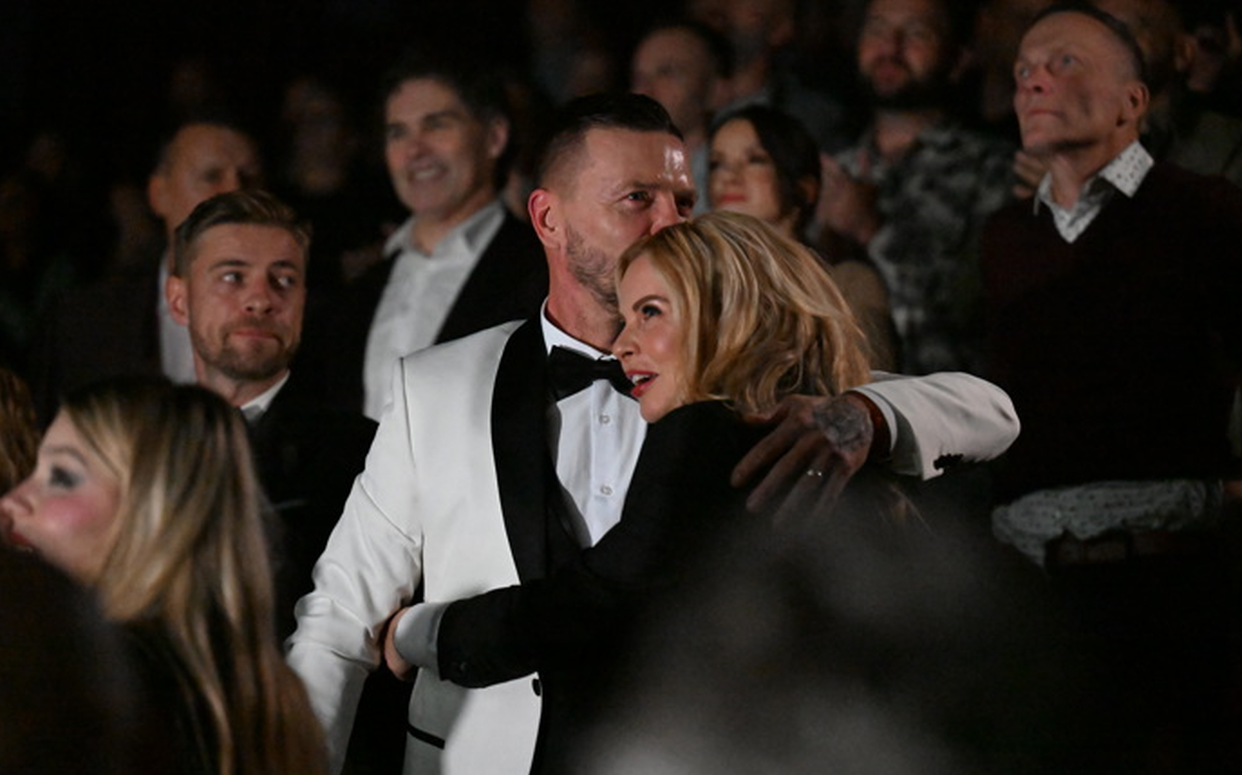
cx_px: 620
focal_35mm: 128
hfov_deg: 16.3
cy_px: 401
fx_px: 4332
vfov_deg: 10.2
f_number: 2.8
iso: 25600
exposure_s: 1/100
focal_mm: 125
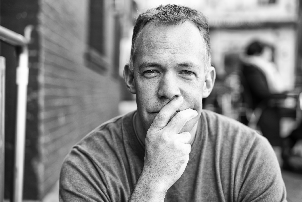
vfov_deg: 27.0
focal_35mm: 50
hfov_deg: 39.6
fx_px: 419
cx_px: 151
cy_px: 101
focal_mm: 50
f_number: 2.4
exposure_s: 1/125
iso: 50
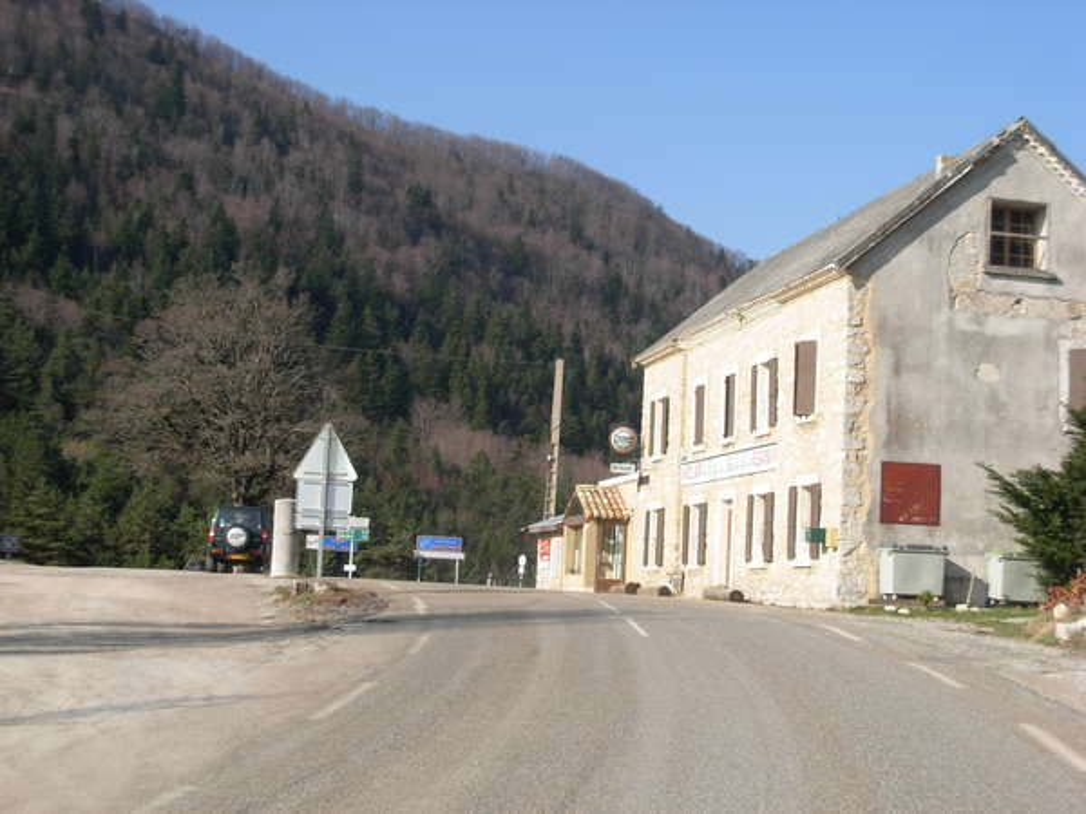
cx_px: 543
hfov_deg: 30.3
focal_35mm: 64
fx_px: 2008
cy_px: 407
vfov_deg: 22.9
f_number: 3.4
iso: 79
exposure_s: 1/813
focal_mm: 10.5
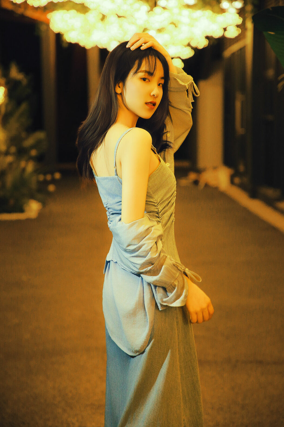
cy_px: 214
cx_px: 142
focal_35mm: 103
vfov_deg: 19.8
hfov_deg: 13.3
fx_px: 1219
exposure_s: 1/80
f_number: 4
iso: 3200
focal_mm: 105
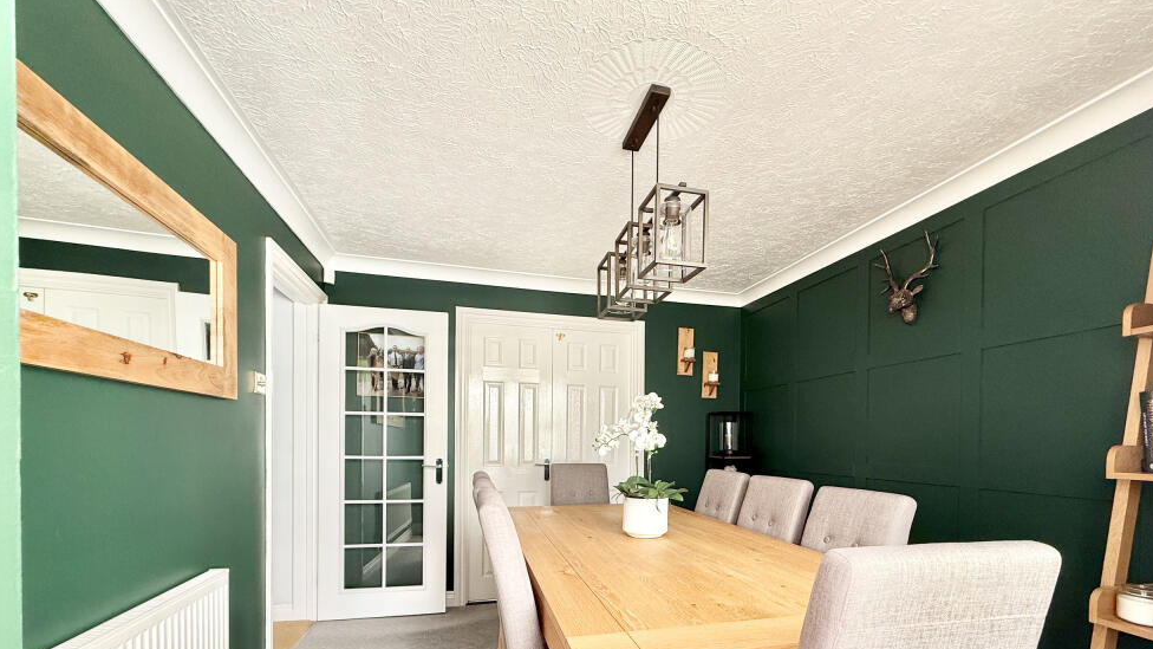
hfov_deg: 99.3
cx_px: 601
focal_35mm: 16
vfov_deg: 64.7
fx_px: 489
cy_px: 449
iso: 160
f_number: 2.2
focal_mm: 2.22
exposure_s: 1/99
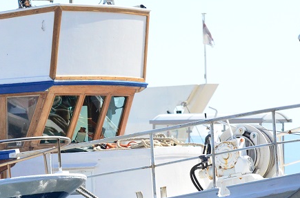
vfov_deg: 4.0
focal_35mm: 338
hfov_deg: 6.1
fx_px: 2810
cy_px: 196
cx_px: 127
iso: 2000
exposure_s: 1/6400
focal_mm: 98
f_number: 5.6
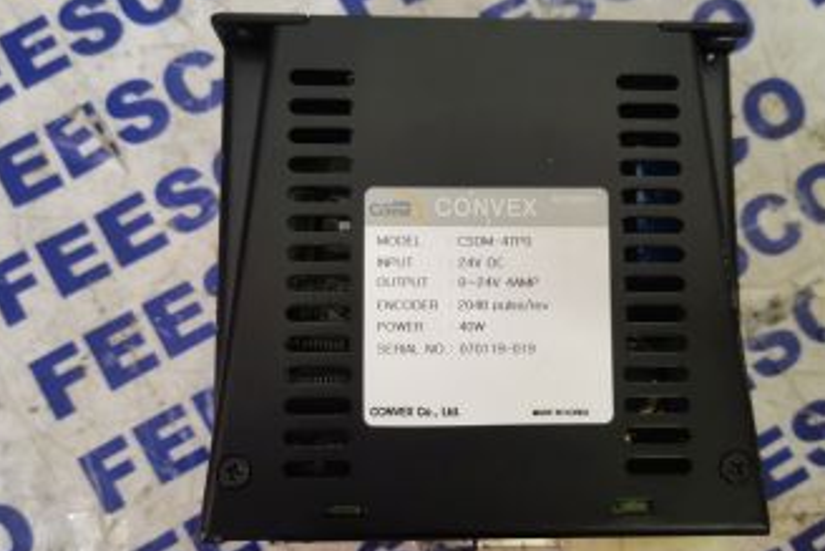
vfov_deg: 40.0
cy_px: 294
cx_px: 455
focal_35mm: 33
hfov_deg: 57.1
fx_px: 757
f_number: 1.8
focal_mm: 5.58
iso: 1000
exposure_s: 1/24
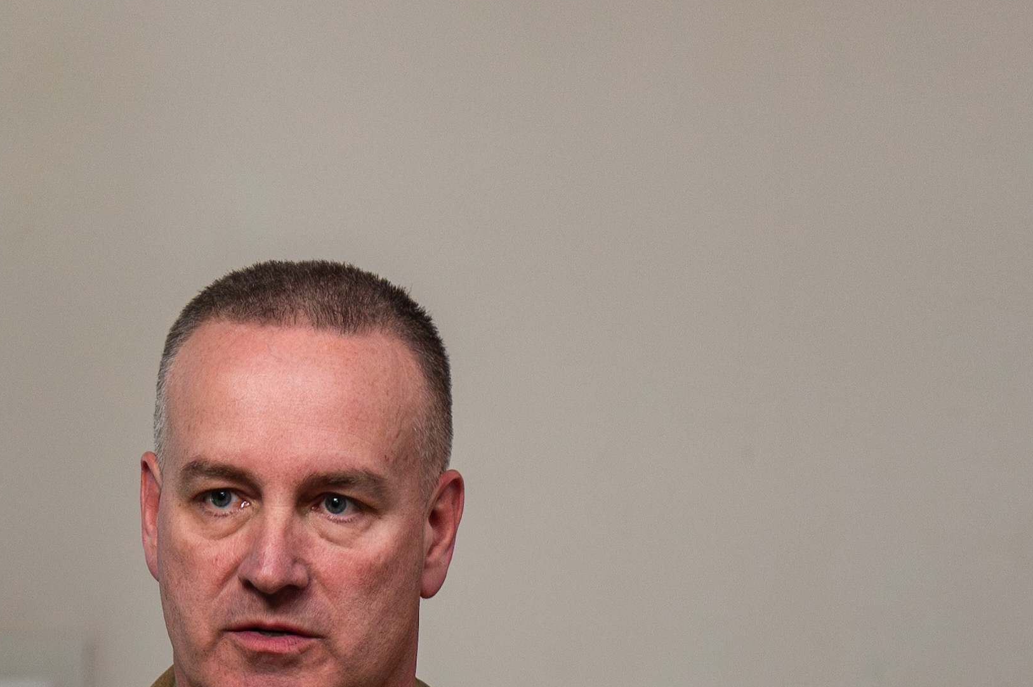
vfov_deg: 1.9
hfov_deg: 2.8
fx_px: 21132
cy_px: 1064
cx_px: -3
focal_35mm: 737
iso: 800
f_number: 2.8
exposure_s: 1/100
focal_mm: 200
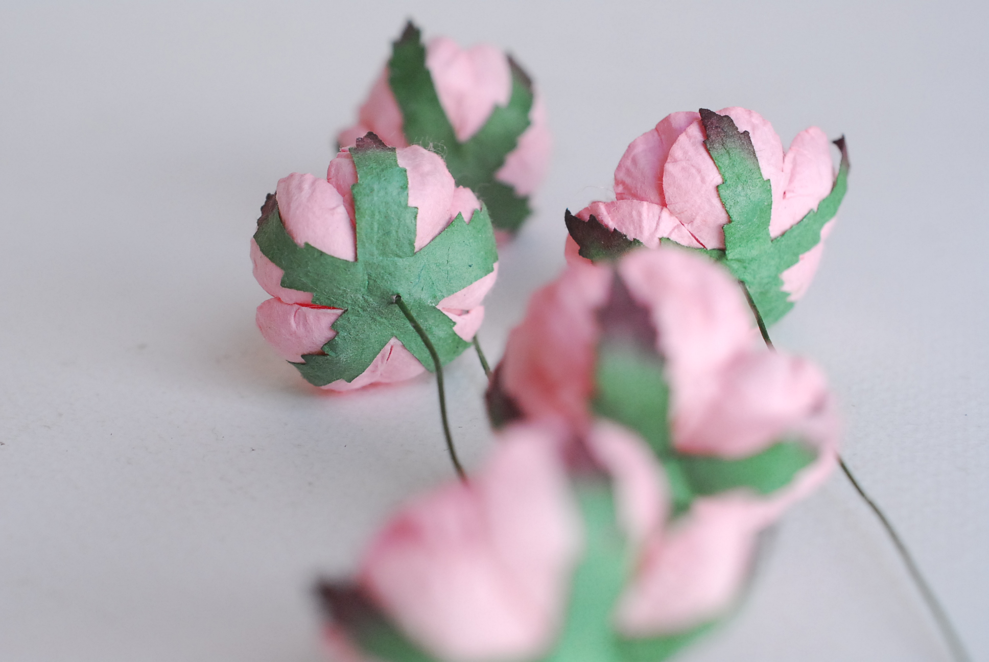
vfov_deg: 22.7
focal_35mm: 60
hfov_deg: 33.4
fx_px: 1650
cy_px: 331
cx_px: 494
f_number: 5.6
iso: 800
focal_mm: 40
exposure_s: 1/125
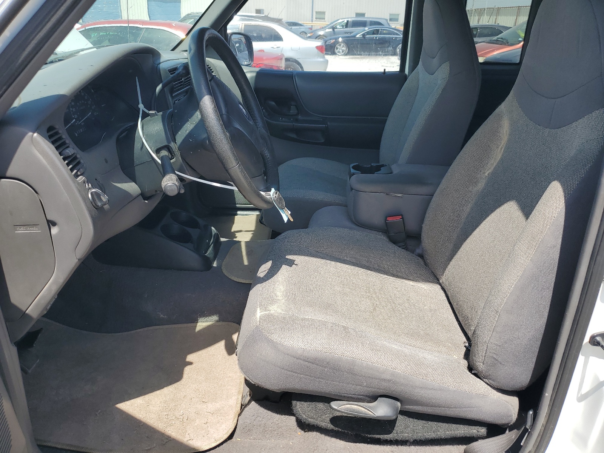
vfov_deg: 53.1
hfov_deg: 67.3
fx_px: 454
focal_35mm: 26
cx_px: 302
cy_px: 226
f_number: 1.5
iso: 50
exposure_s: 1/1250
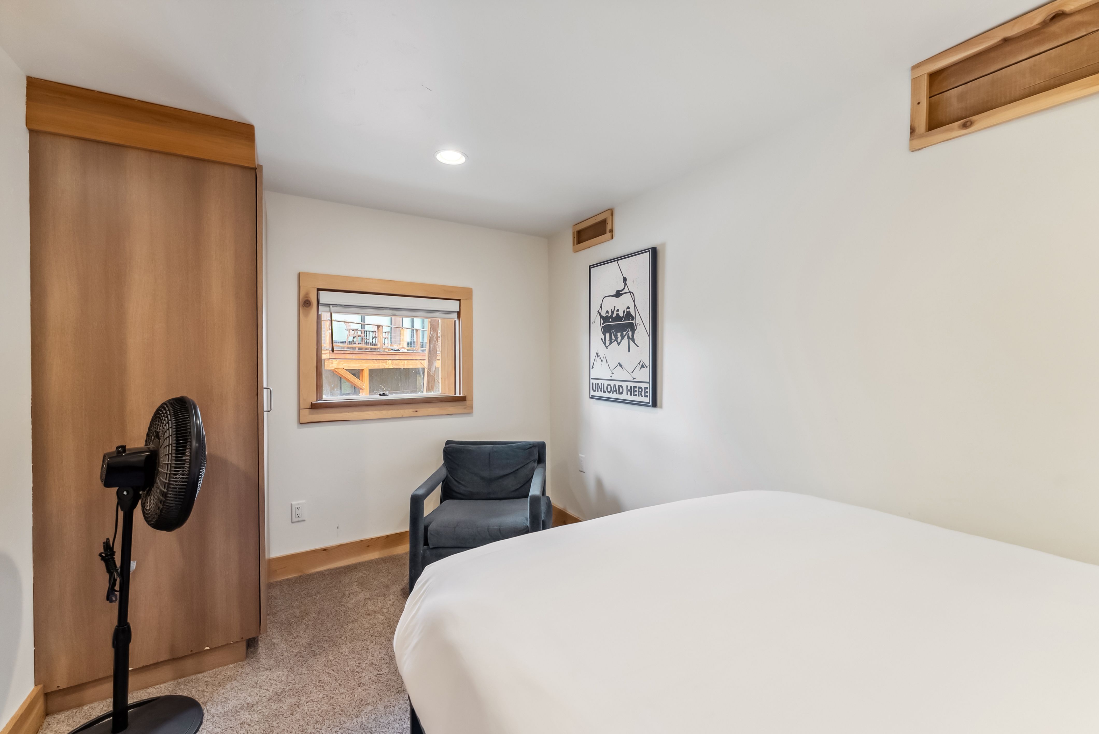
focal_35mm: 14
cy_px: 367
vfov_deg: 81.3
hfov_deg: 104.2
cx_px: 550
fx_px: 428
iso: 800
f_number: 8
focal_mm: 14
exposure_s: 1/25
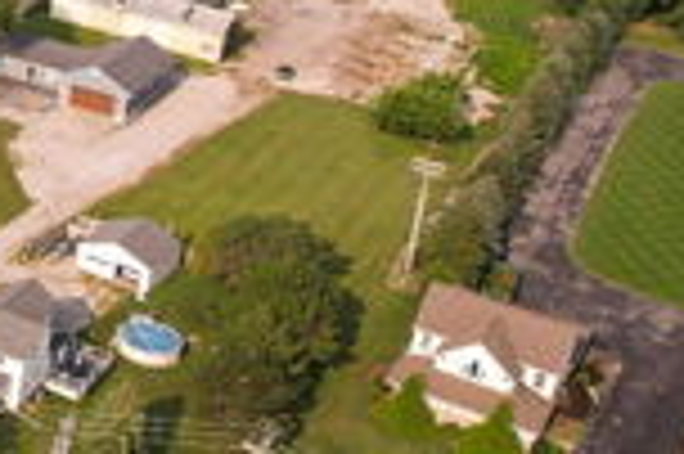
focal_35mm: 74
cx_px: -423
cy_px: 34
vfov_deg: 18.1
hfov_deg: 21.5
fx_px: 1404
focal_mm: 8.38
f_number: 2.8
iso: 100
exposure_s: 1/1250
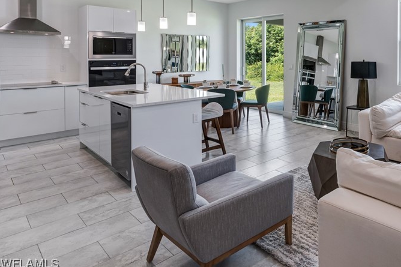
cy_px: 59
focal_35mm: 26
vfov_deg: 47.2
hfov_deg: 64.0
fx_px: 290
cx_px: 315
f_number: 9
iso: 400
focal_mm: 16
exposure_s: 1/40
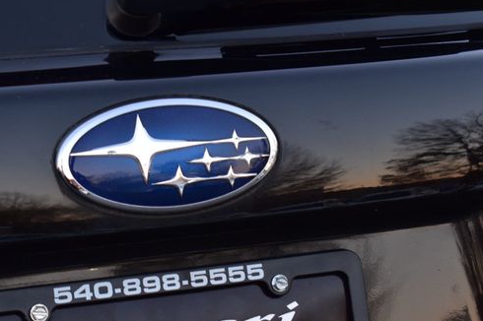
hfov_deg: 21.7
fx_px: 1260
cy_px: 167
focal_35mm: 94
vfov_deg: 14.5
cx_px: 220
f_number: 7.1
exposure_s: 1/30
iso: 400
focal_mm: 48
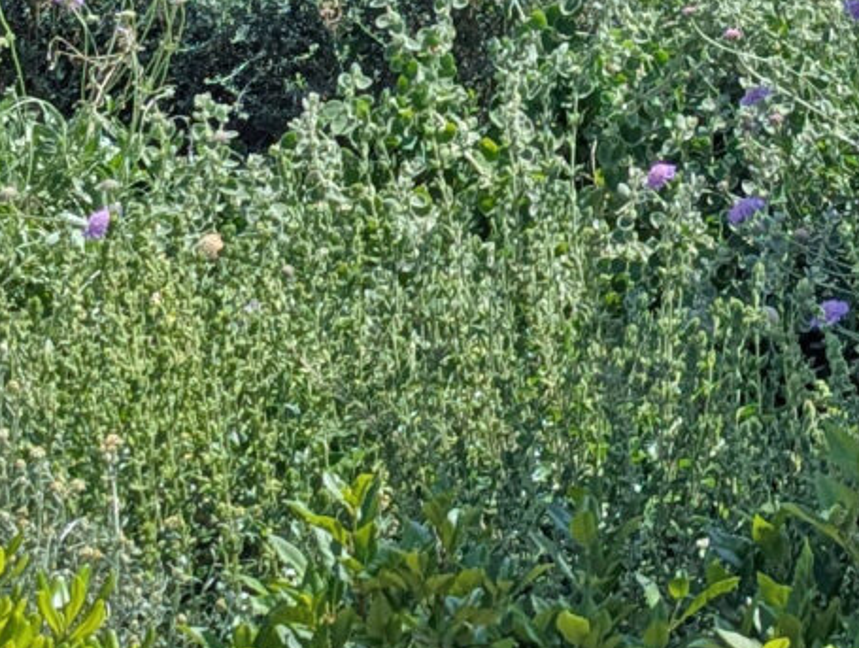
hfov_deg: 14.6
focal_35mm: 135
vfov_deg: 10.8
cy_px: -210
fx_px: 3356
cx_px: 493
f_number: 1.85
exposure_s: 1/2410
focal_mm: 6.81
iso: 49
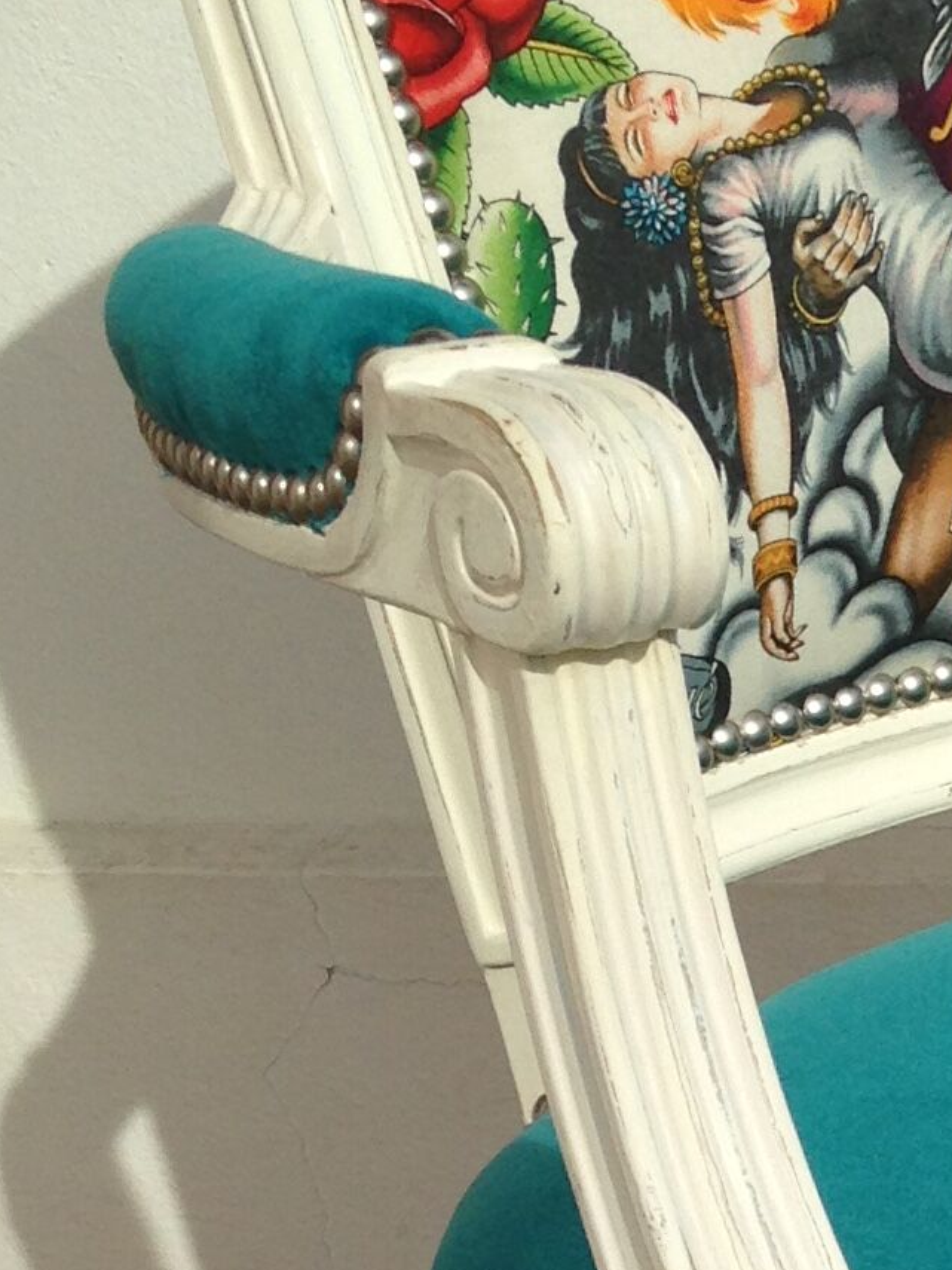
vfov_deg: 15.4
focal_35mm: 126
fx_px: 4621
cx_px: 1476
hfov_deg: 11.2
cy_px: 1280
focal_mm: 4.12
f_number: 2.4
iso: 50
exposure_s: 1/2262
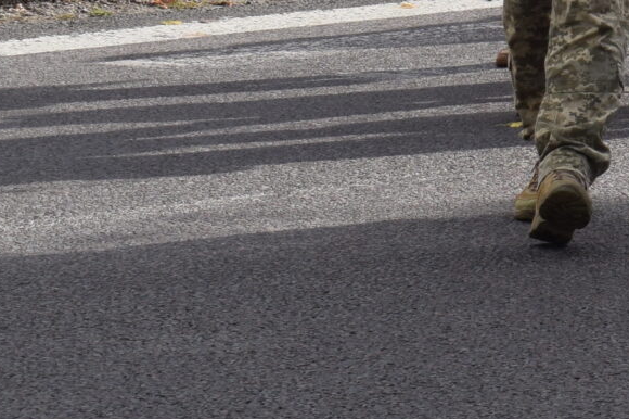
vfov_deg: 4.3
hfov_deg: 6.3
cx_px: 1234
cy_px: -333
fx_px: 5553
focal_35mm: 318
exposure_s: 1/250
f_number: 8
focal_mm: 48
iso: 220
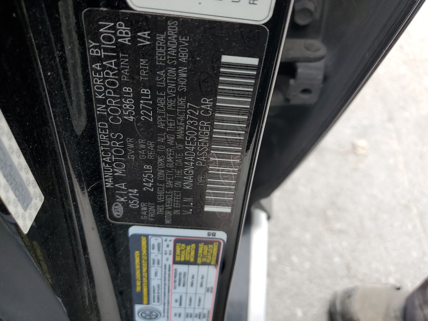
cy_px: 160
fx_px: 321
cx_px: 214
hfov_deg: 67.3
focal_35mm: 26
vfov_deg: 53.1
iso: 50
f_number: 1.5
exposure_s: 1/128
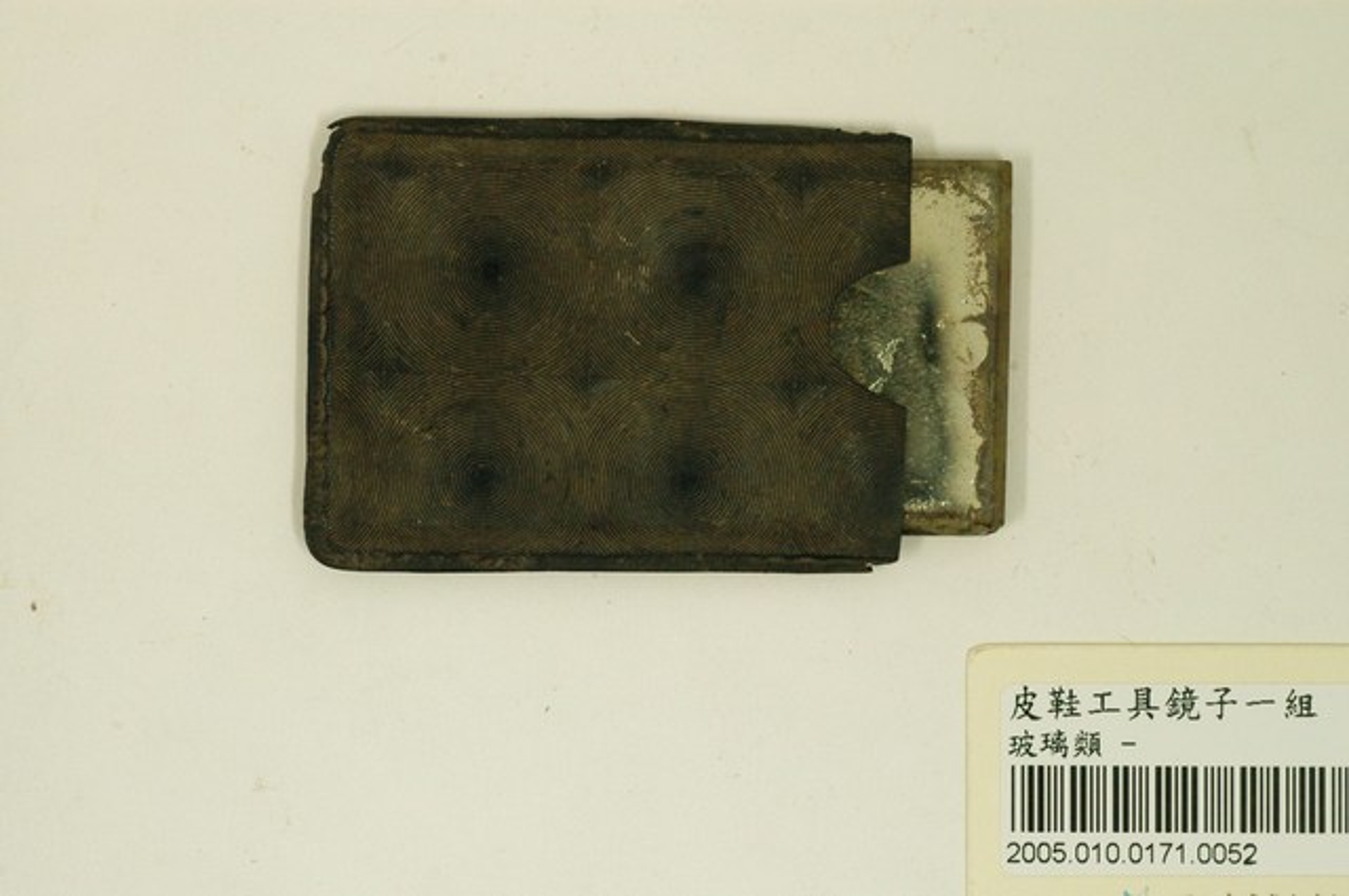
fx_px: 3368
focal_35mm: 90
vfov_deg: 15.1
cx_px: 674
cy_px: 448
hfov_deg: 22.6
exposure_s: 1/25
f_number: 8
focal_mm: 60
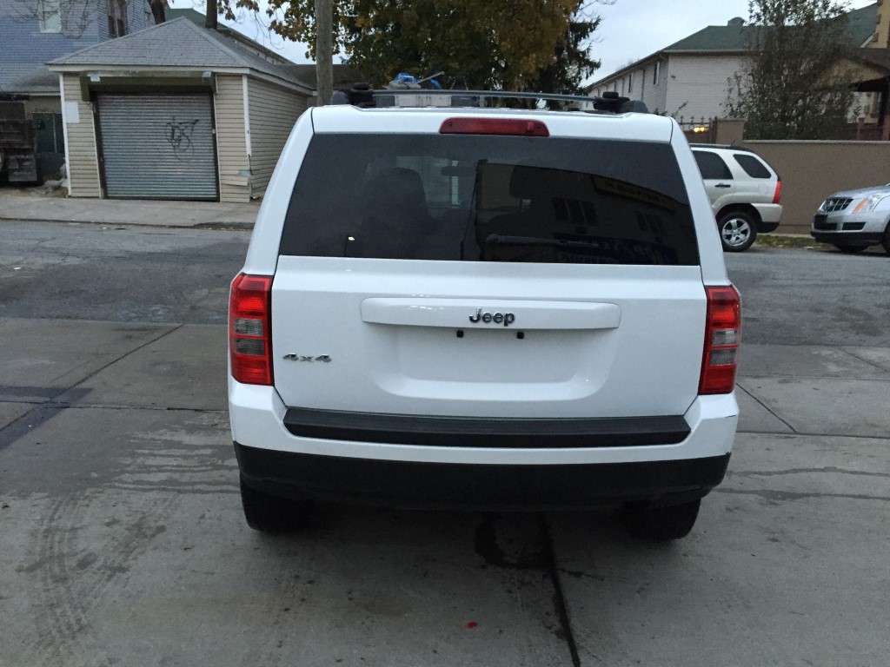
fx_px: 746
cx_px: 445
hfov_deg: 61.7
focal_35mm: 29
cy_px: 334
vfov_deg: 48.2
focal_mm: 4.15
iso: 200
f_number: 2.2
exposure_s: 1/30
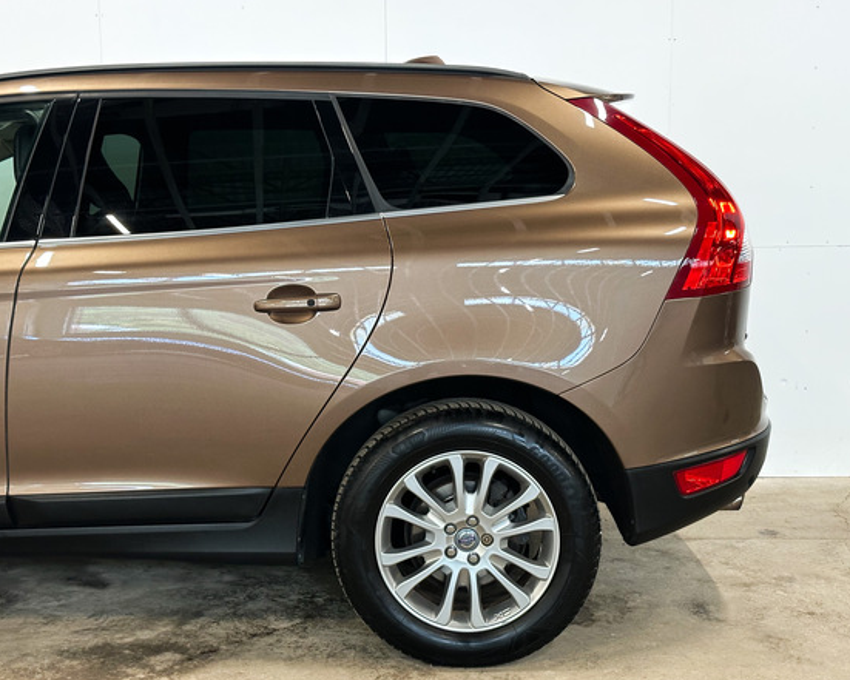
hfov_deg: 36.6
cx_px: 396
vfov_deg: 29.7
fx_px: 1283
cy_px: 344
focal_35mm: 51
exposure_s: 1/50
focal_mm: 6.86
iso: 200
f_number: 1.8
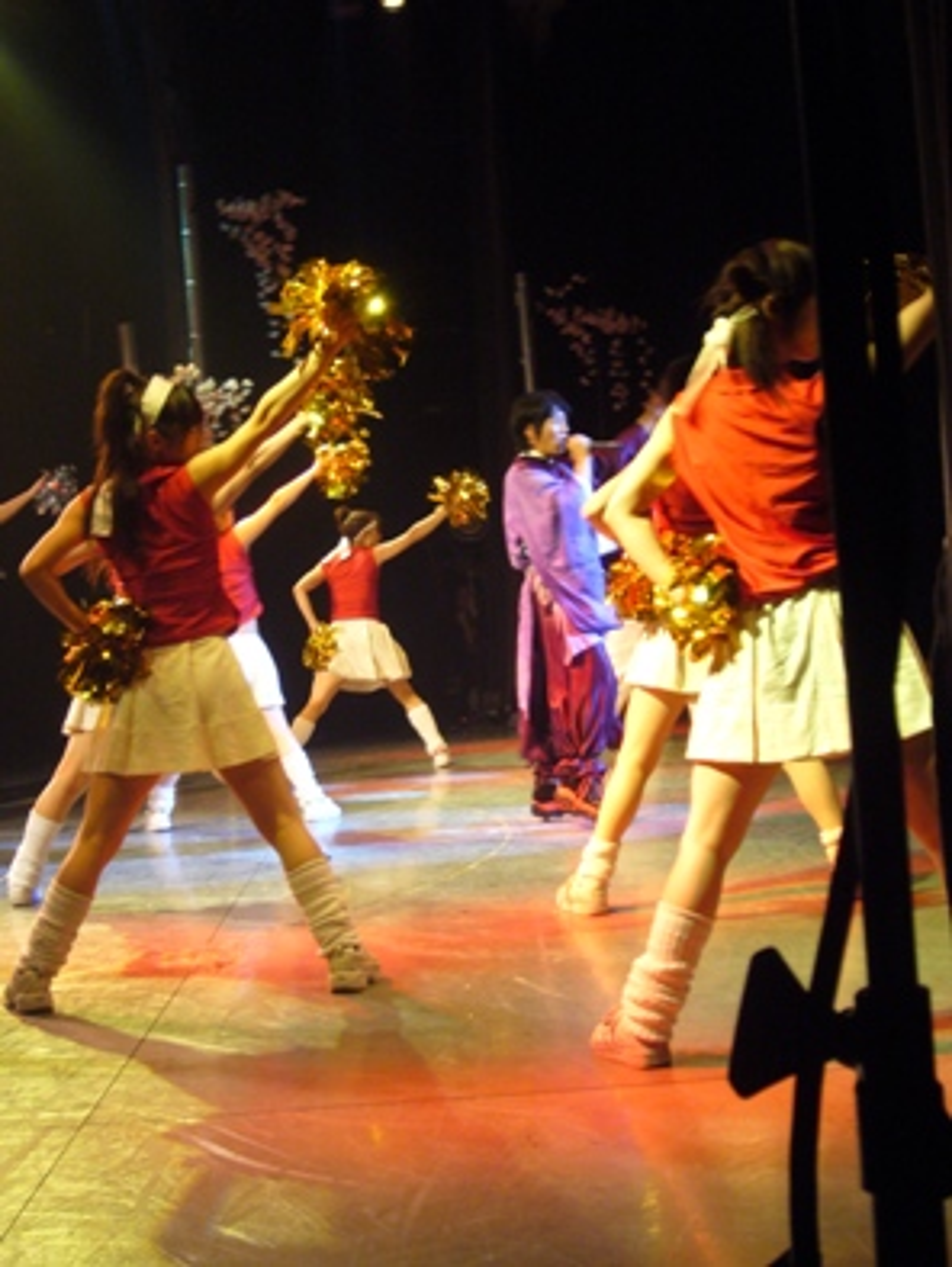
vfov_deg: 30.7
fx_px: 2308
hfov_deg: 23.3
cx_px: 476
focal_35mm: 63
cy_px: 634
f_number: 3.8
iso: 200
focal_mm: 10.4
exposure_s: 1/15
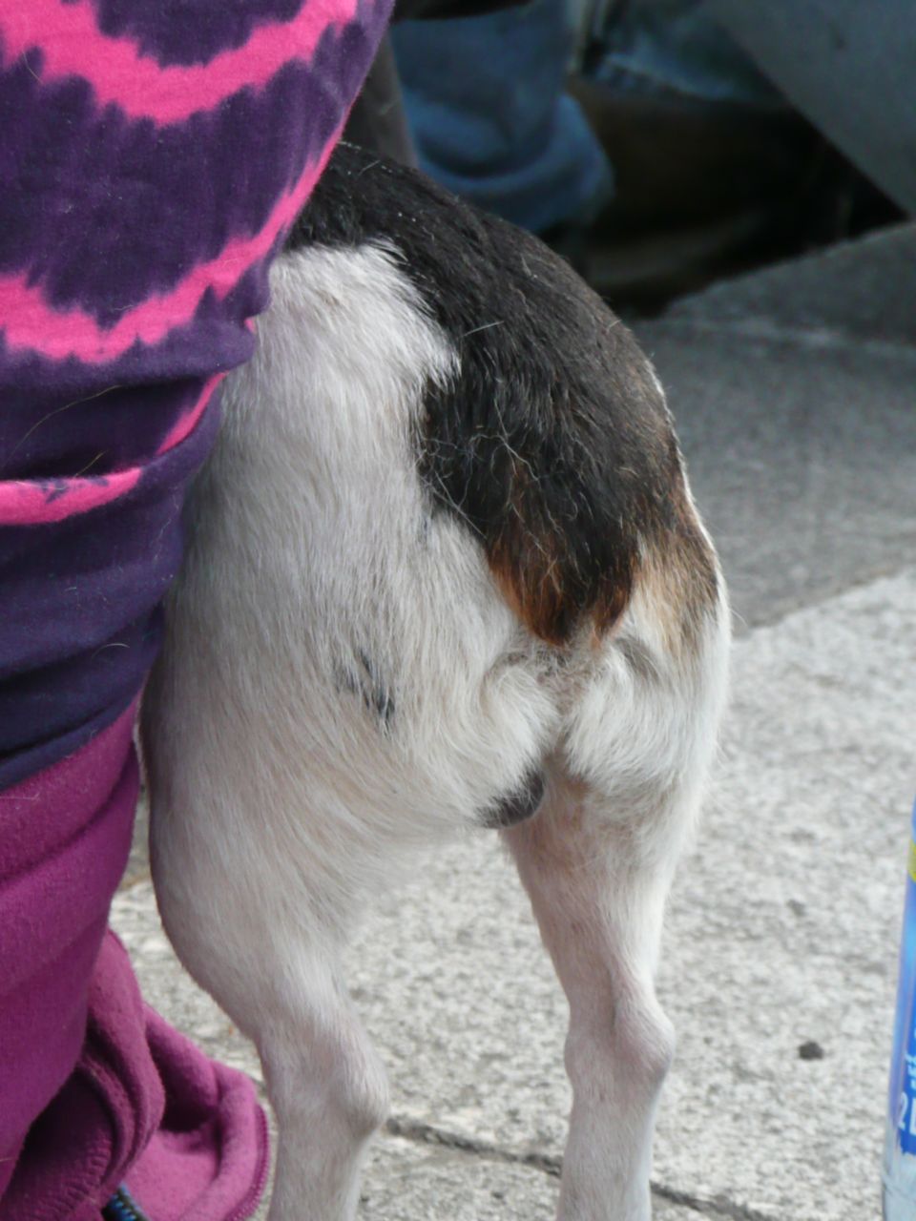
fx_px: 9667
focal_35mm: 274
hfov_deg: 5.4
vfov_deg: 7.2
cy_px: 610
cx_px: 458
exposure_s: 1/100
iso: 200
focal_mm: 37.5
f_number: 4.9
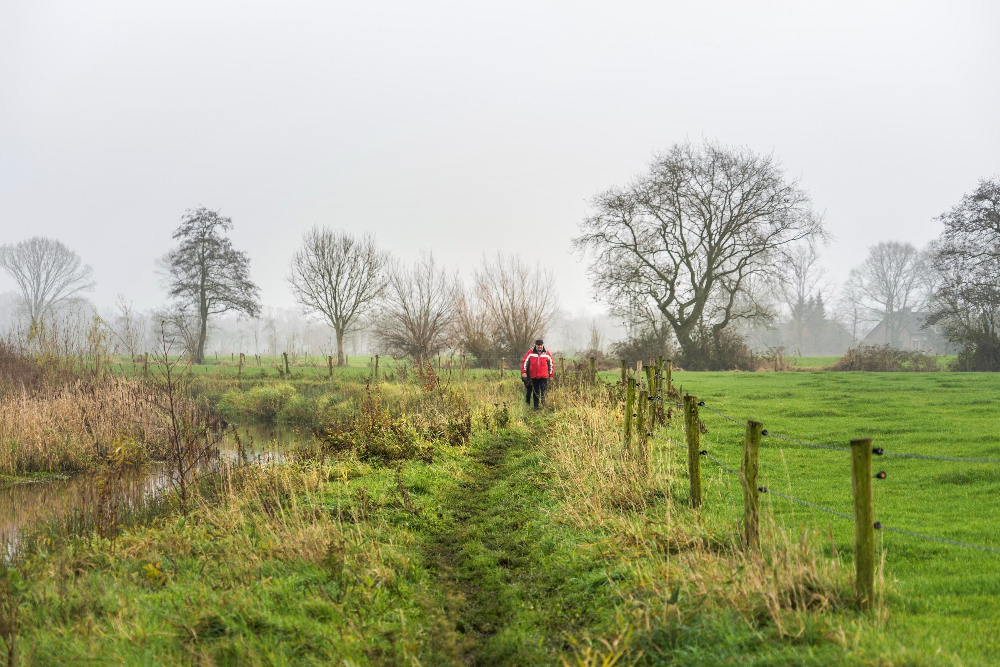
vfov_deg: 11.1
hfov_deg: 16.5
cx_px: 500
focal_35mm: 124
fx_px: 3444
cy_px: 334
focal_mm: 124
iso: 160
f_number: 6.3
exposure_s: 1/125
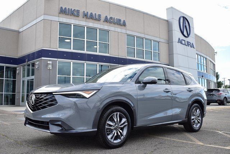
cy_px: 77
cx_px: 115
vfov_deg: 36.9
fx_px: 230
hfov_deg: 53.1
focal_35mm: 36
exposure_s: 1/125
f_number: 5.6
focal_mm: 24
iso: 100
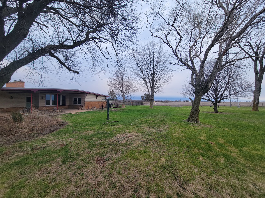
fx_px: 100
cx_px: 132
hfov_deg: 106.2
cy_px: 99
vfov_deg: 89.9
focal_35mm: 13
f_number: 2.2
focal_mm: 2.2
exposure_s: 1/458
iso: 50
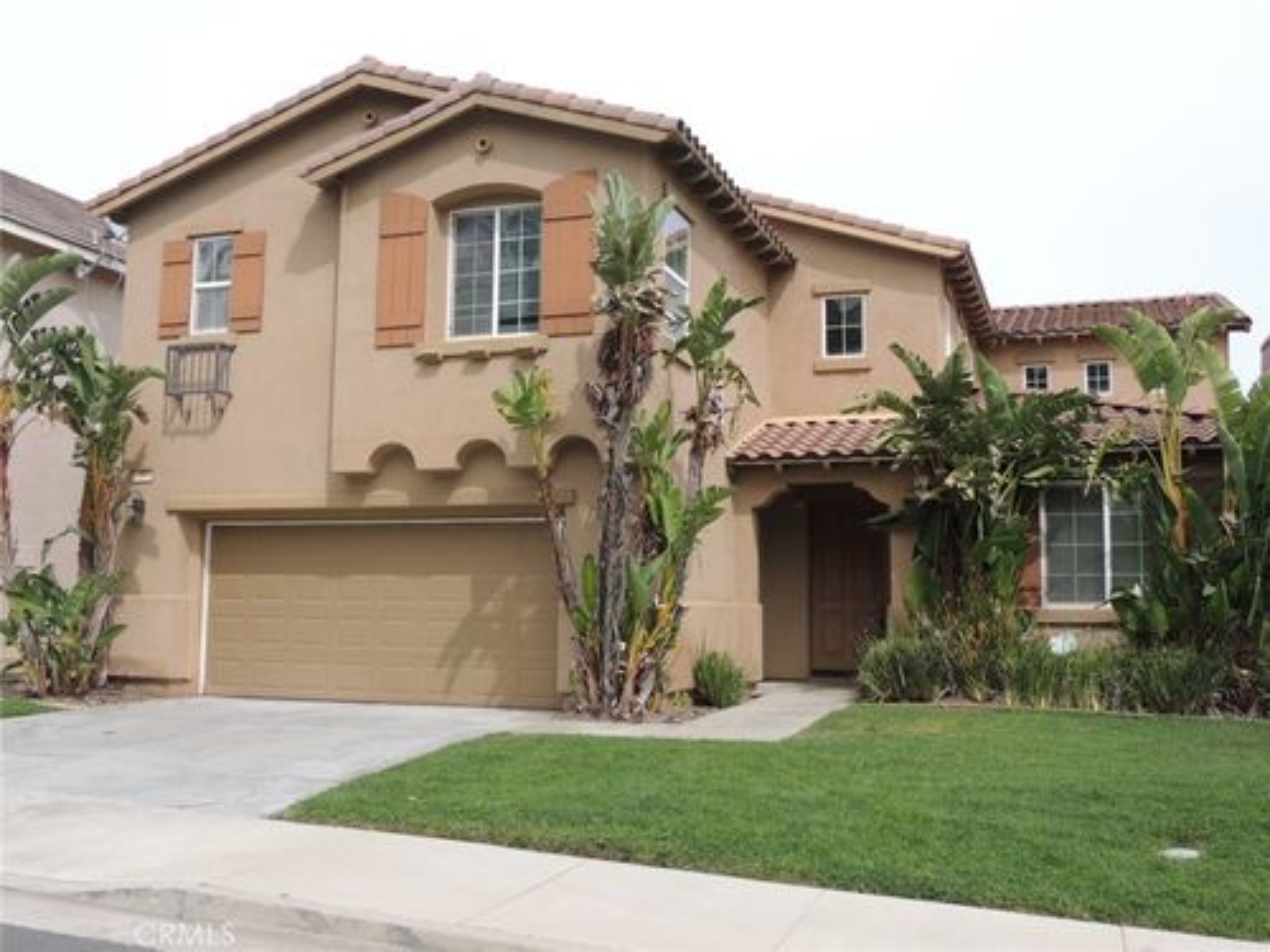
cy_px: 476
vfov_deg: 40.7
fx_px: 1284
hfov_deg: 52.6
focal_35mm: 35
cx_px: 635
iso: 100
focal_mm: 6.2
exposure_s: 1/800
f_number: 3.3
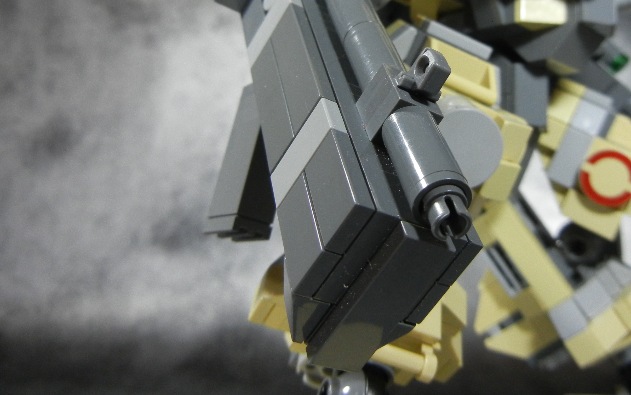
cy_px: 96
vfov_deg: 29.4
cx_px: 392
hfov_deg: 45.8
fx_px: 739
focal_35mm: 43
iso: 400
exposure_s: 1/74.2
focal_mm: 5.4
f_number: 3.5
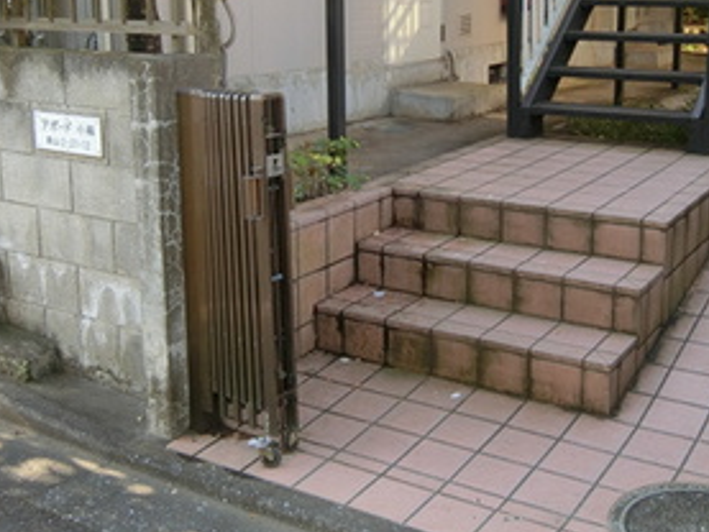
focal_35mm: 48
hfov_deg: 39.5
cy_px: 185
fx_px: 984
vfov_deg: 30.1
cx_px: 407
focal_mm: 4.06
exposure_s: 1/125
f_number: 2.7
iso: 80
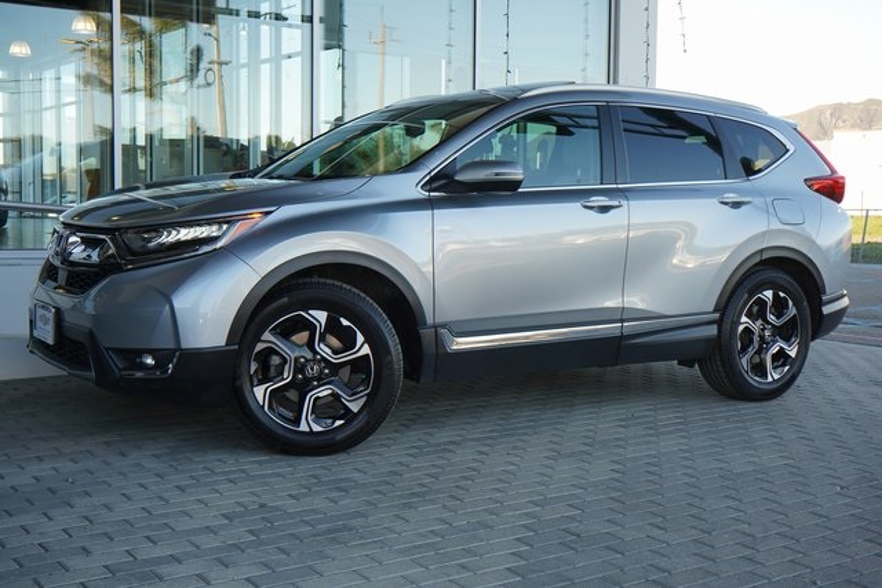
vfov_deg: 31.2
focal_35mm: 43
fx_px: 1054
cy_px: 294
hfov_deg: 45.4
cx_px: 441
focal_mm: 43
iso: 800
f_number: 8
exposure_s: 1/250
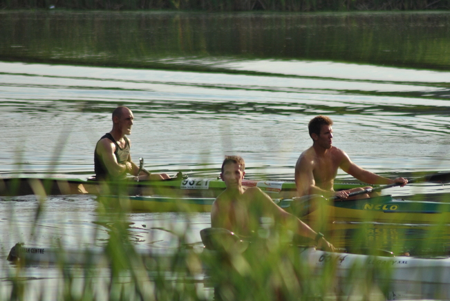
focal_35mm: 553
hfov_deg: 3.7
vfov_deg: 2.5
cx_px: 257
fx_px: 6922
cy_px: 150
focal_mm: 300
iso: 200
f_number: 5.6
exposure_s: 1/1000
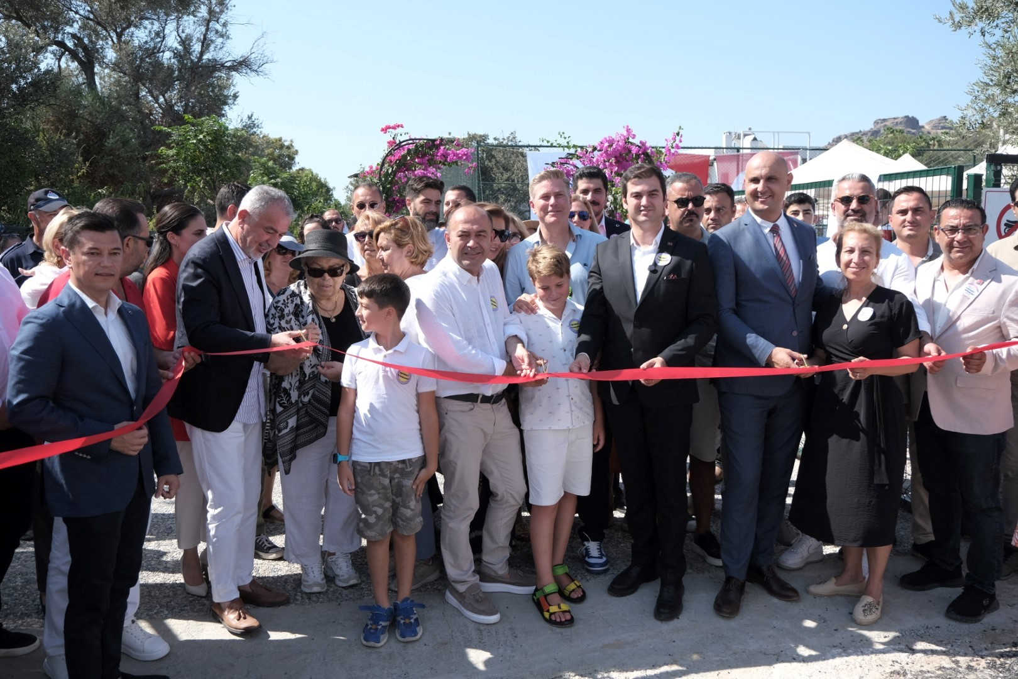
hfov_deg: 61.9
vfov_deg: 43.6
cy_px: 340
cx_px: 509
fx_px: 848
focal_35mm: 30
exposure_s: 1/2000
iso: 640
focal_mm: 20.2
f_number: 4.5
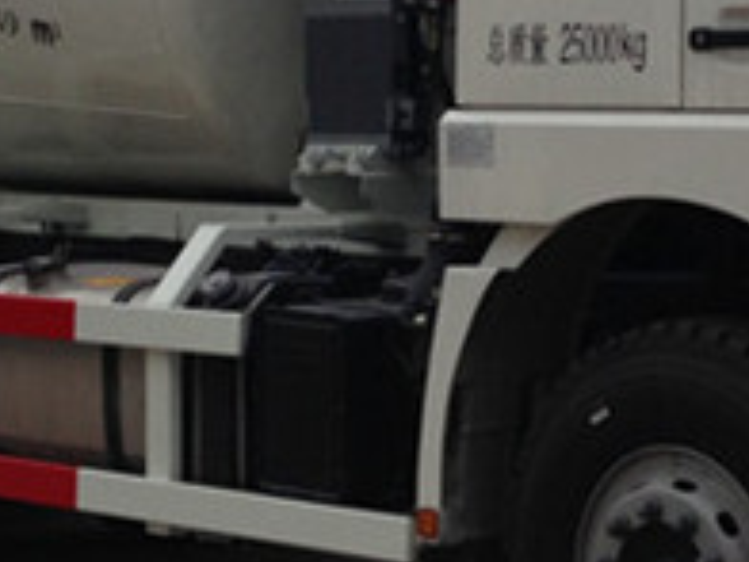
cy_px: 48
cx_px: 508
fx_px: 3094
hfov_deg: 13.8
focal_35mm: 143
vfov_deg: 10.3
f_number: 2.4
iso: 50
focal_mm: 4.12
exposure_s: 1/341
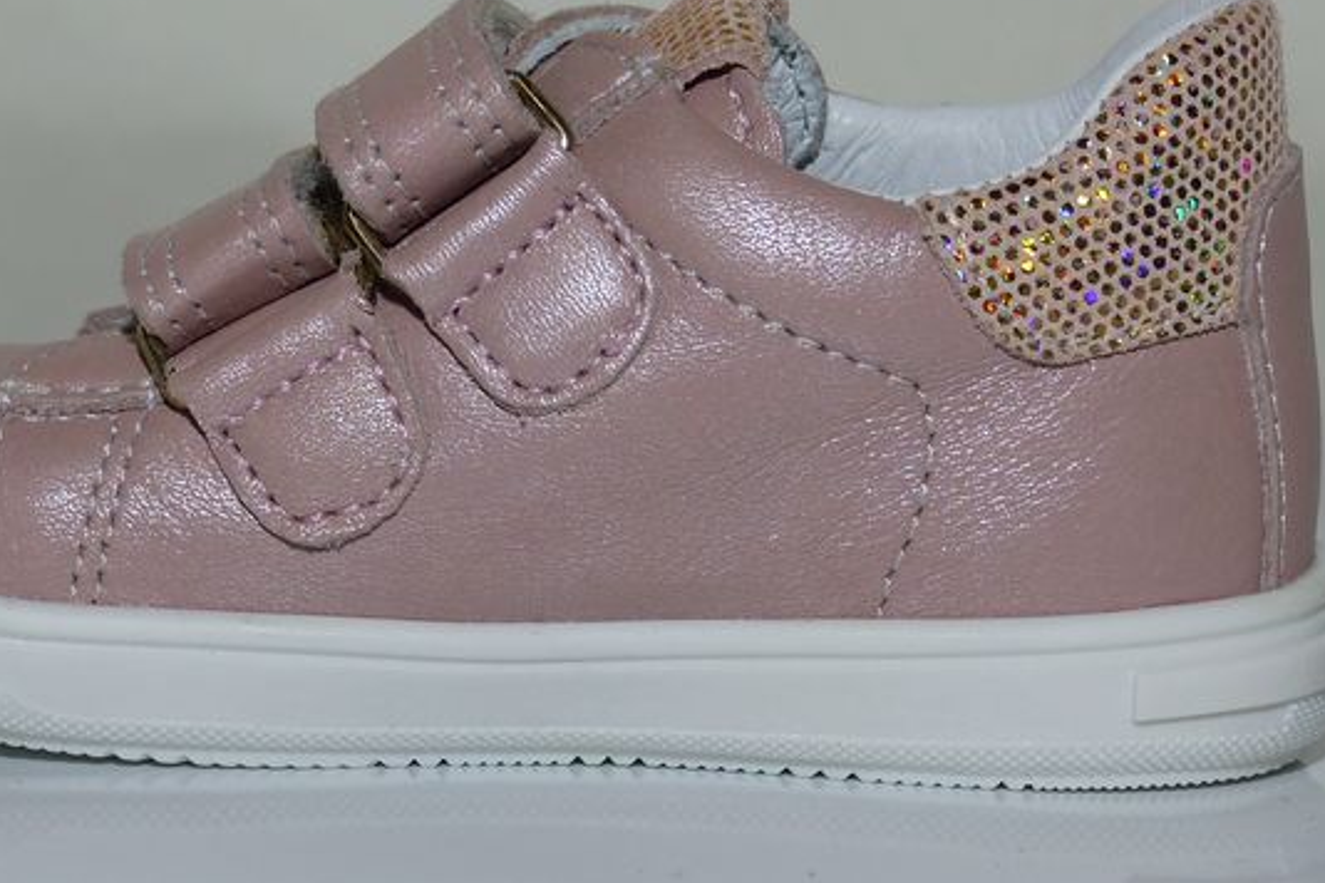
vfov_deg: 6.9
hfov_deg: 10.3
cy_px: 599
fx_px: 7361
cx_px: 548
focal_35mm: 200
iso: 100
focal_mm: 20.5
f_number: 3.2
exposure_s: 1/125
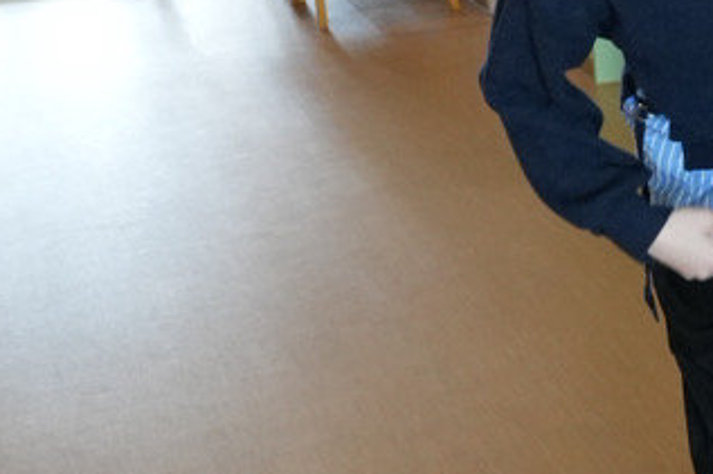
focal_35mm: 107
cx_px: 999
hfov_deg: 17.6
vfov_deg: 12.8
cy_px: 166
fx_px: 2113
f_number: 4
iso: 1600
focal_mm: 18.8
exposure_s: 1/160
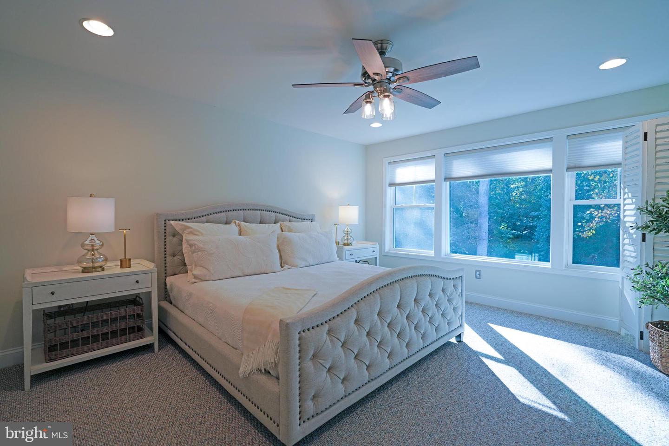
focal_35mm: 16
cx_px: 334
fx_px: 297
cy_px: 223
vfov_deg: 73.7
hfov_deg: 96.7
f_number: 4
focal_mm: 16
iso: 500
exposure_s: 1/160
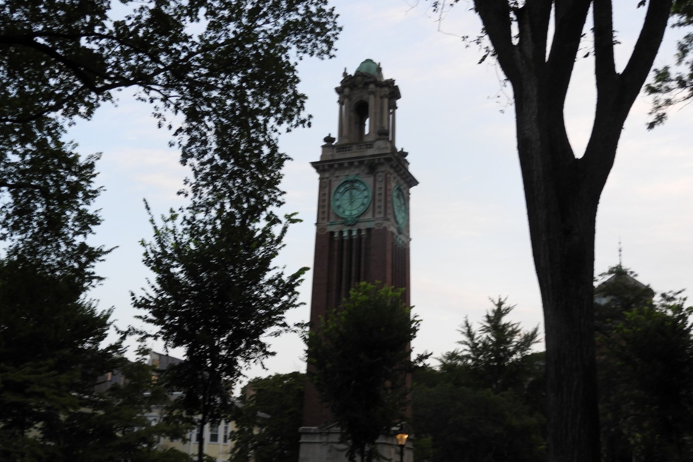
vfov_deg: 28.6
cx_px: 347
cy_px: 258
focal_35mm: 47
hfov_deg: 41.9
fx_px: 905
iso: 100
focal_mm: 8.1
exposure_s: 1/40
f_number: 4
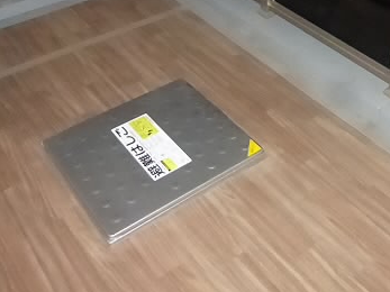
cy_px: 39
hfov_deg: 39.4
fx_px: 541
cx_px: 246
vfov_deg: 29.2
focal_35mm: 48
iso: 1600
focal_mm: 4.5
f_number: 3.1
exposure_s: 1/60
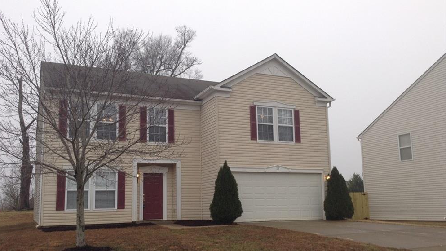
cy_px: 149
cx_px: 217
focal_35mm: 37
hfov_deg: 54.0
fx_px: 438
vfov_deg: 31.9
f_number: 2.4
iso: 32
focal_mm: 3.3
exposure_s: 1/120
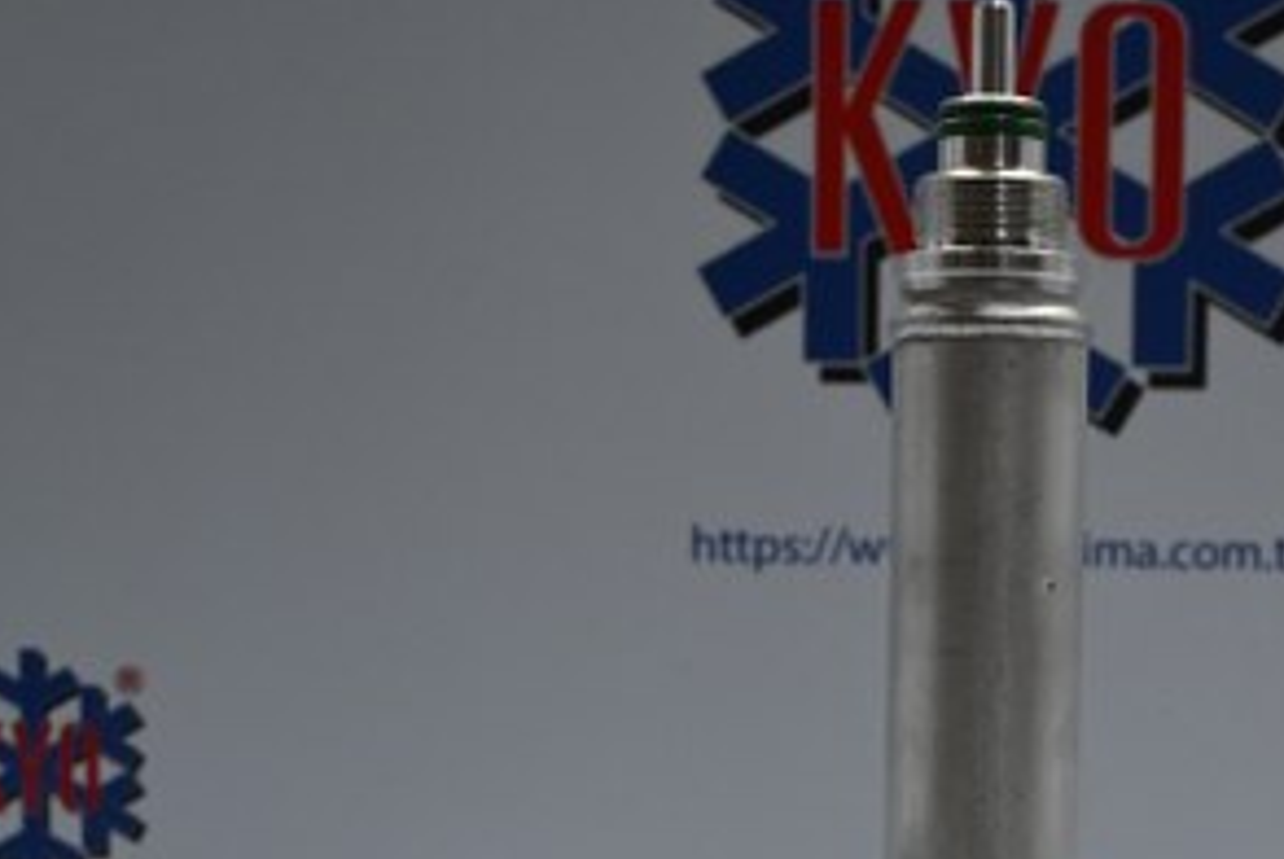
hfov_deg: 21.9
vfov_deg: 14.7
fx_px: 3285
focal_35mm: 92
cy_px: 863
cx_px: 955
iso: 720
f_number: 4.8
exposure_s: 1/125
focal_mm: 30
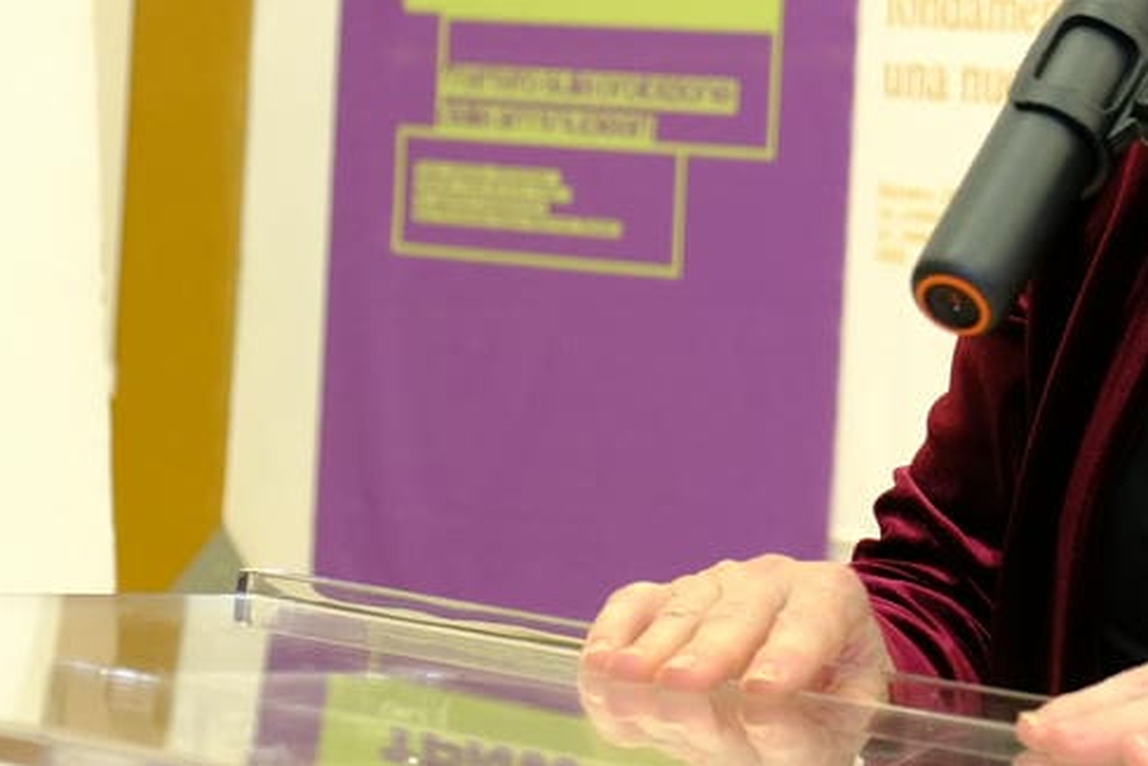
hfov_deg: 14.9
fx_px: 4209
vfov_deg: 10.3
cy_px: -12
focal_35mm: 132
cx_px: 1418
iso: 640
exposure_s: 1/60
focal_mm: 28.9
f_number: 3.6
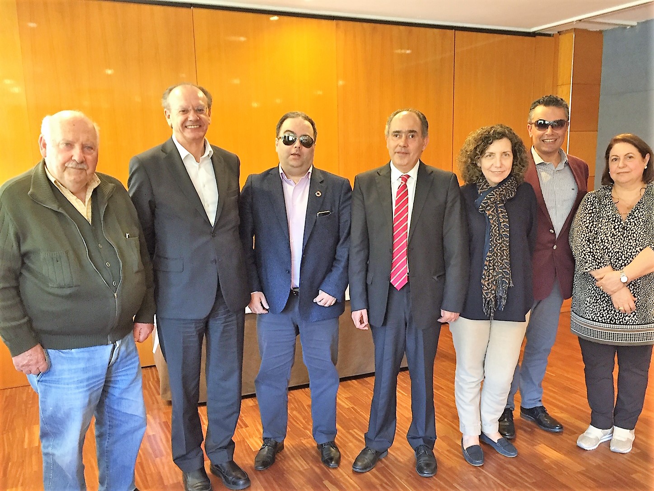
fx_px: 548
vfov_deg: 48.3
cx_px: 327
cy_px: 246
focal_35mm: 29
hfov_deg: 61.6
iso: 200
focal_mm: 4.15
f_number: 2.2
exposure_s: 1/33
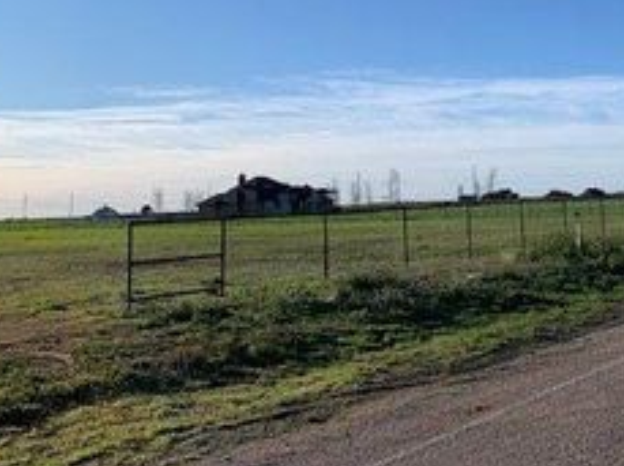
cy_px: 42
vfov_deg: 28.4
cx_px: 459
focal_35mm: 49
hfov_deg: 38.1
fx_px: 882
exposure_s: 1/2994
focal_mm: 4.25
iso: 25
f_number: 1.8
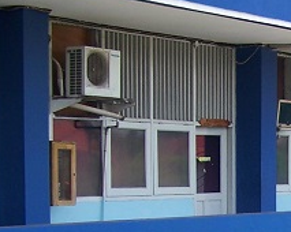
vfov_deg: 11.1
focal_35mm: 136
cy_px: 300
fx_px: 1170
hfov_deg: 13.6
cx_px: 389
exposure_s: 1/320
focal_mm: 6.3
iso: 80
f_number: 2.8
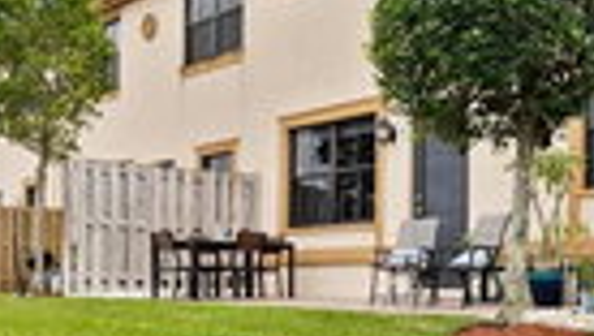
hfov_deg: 40.4
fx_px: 804
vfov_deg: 23.3
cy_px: 261
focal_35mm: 51
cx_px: 357
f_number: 8
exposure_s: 1/200
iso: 200
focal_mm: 14
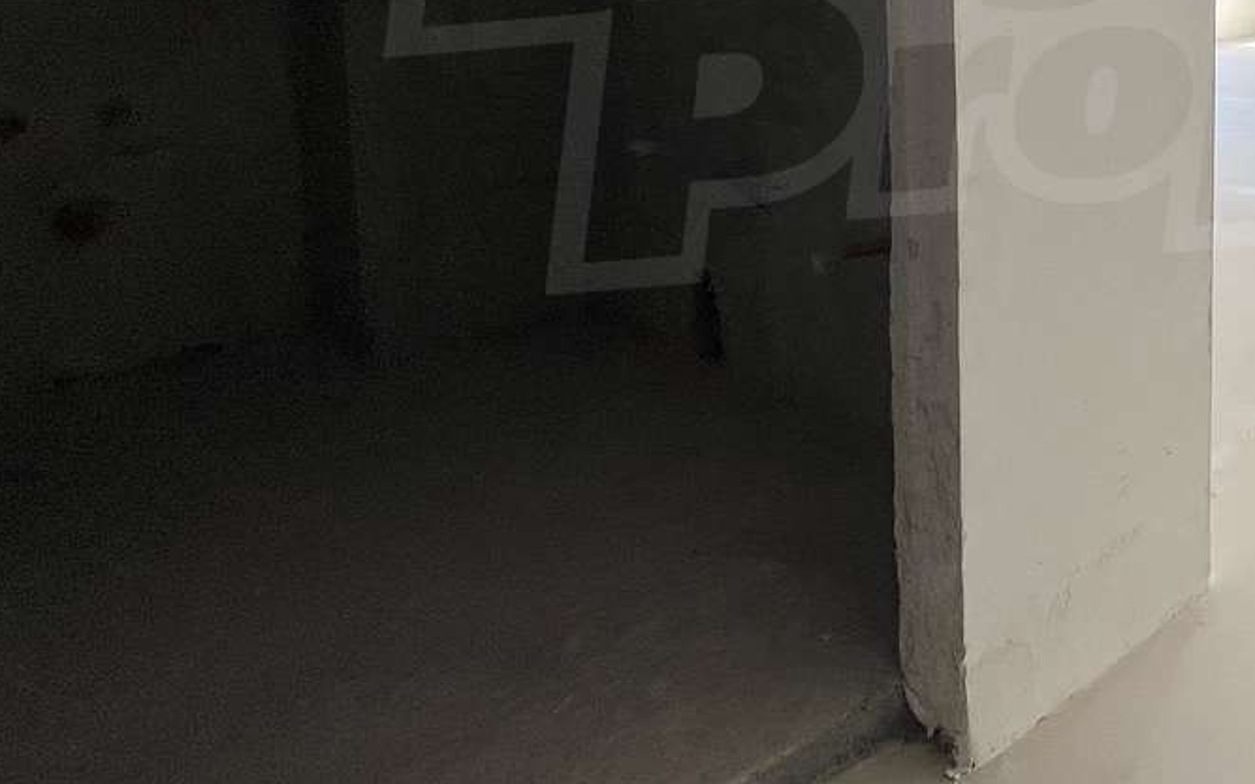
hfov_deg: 47.6
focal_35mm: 31
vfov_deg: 36.1
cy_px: -20
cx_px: 1325
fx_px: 1060
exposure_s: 1/99
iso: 40
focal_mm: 1.57
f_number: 1.8
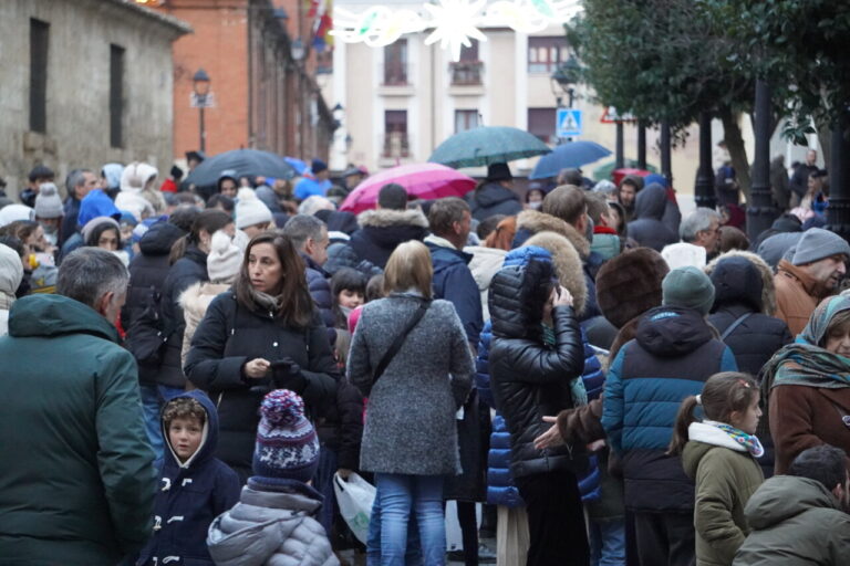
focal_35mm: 147
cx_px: 425
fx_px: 3471
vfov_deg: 9.3
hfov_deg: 14.0
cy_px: 283
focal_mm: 98
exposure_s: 1/125
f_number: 5.6
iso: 6400
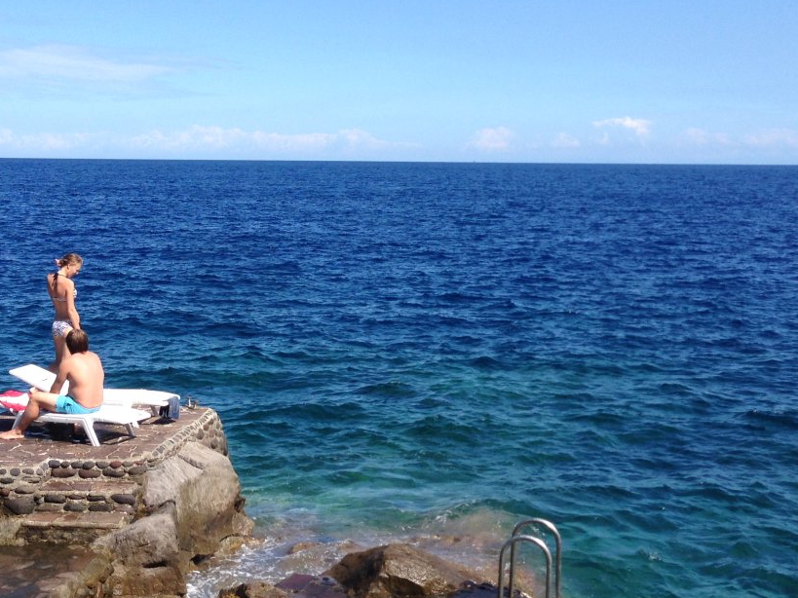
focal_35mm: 58
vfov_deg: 25.2
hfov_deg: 33.2
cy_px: 270
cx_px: 338
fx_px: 1337
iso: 50
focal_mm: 4.12
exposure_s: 1/1550
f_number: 2.4
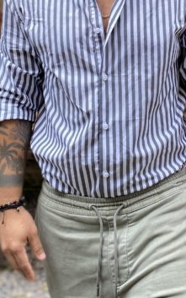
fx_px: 632
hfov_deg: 16.5
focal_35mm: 78
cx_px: 174
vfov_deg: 24.1
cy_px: -57
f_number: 1.8
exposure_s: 1/121
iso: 100
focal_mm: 4.25
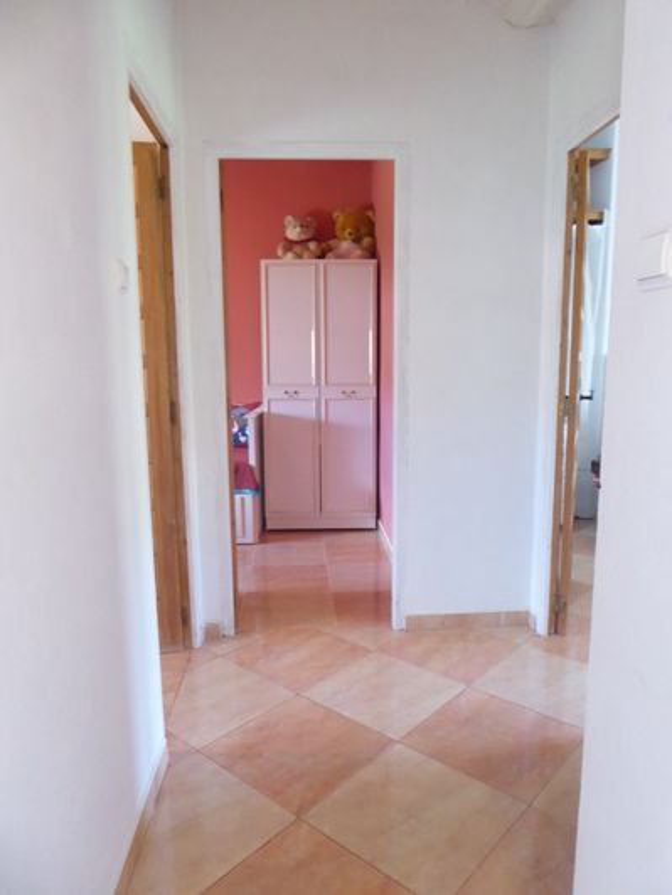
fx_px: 647
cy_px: 448
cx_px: 336
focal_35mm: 25
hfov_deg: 54.9
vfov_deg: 69.4
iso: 800
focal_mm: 4.3
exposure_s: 1/20
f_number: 3.3
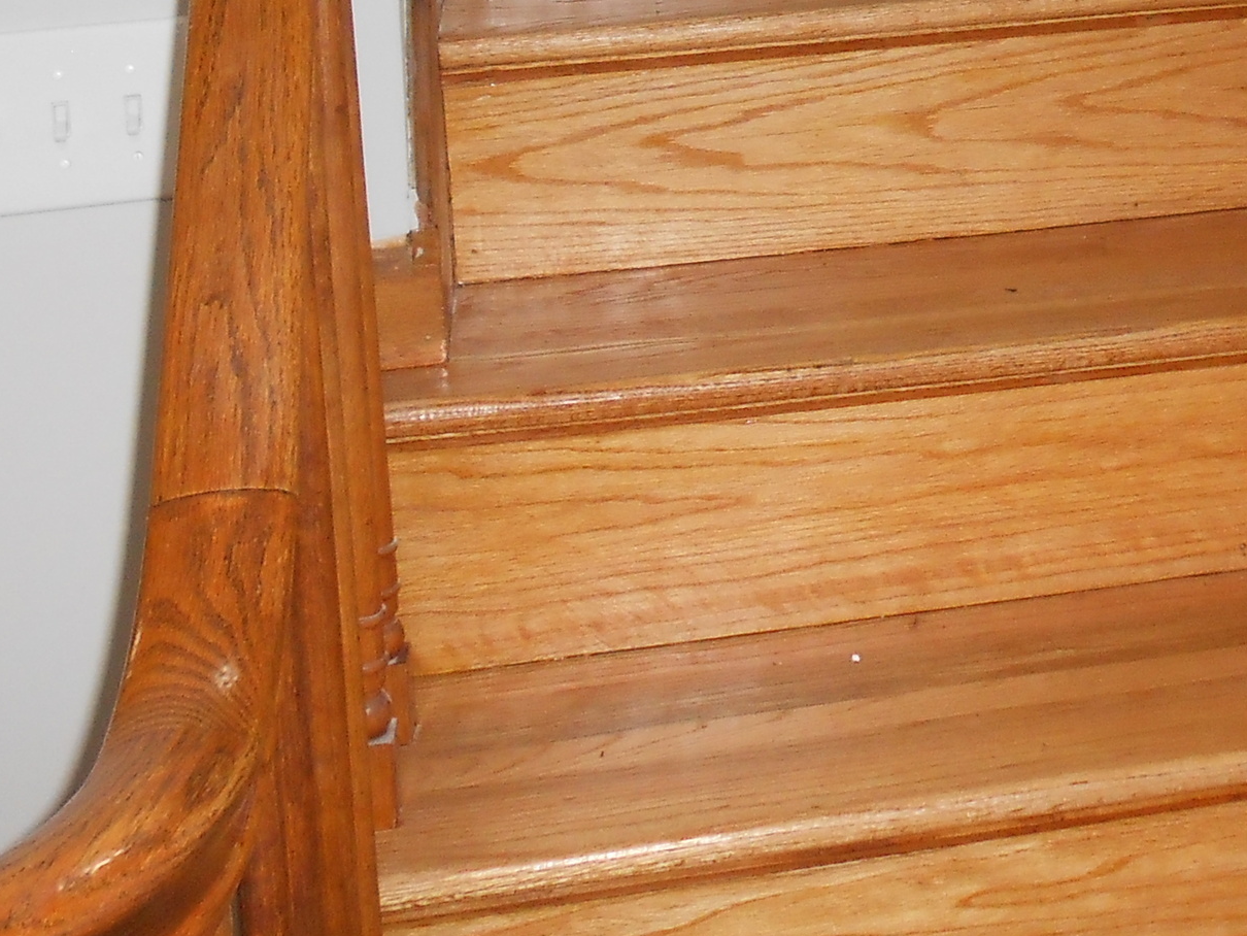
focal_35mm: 66
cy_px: -223
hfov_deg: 28.4
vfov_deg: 20.6
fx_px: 2378
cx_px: 1092
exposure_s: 1/25
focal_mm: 4.6
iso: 200
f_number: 3.5
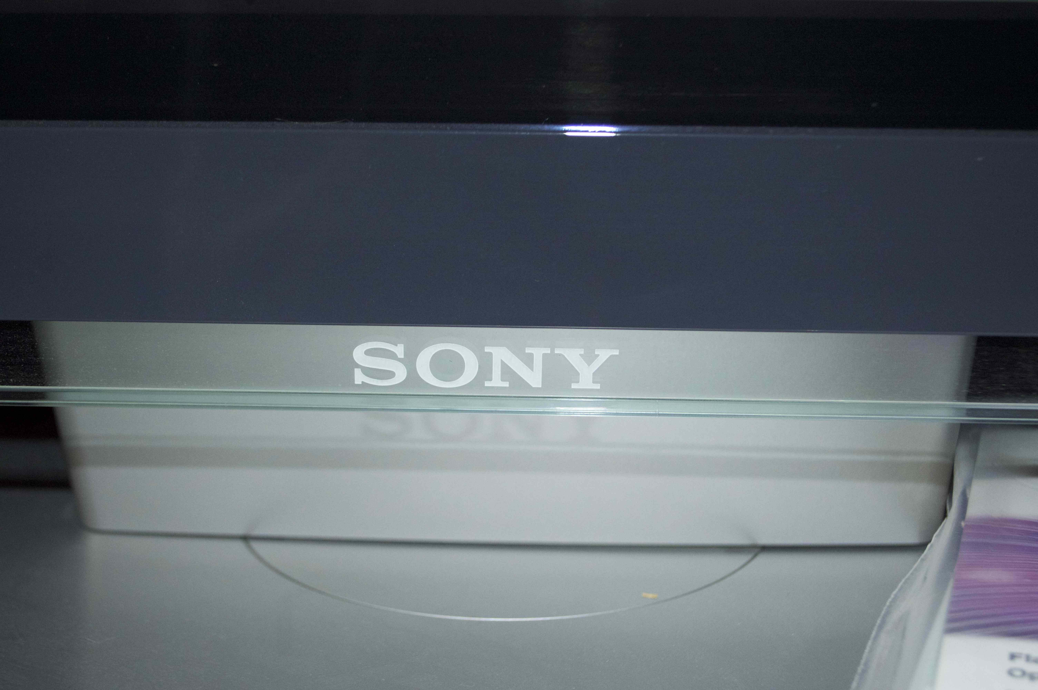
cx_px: 519
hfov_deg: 38.9
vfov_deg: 26.4
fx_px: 1469
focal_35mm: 51
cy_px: 345
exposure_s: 1/60
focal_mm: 34
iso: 2000
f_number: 5
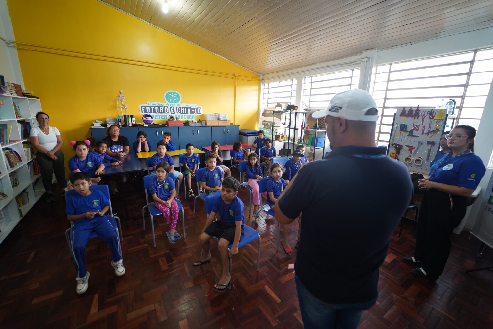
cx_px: 246
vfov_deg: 81.2
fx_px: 192
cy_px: 164
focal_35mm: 14
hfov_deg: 104.3
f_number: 2.8
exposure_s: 1/160
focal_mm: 14
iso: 1250
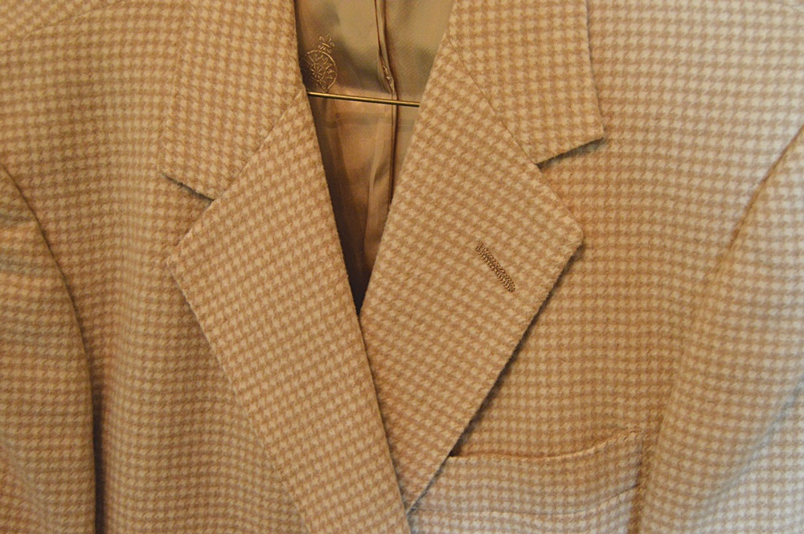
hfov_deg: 43.6
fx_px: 1004
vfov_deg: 29.8
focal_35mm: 45
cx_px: 402
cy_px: 267
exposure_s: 1/60
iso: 2000
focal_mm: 30
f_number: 4.2
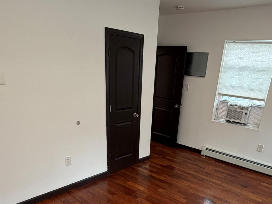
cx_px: 147
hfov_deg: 59.9
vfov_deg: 44.4
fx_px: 236
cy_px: 165
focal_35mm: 30
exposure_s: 1/120
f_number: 2.2
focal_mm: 2.22
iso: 250
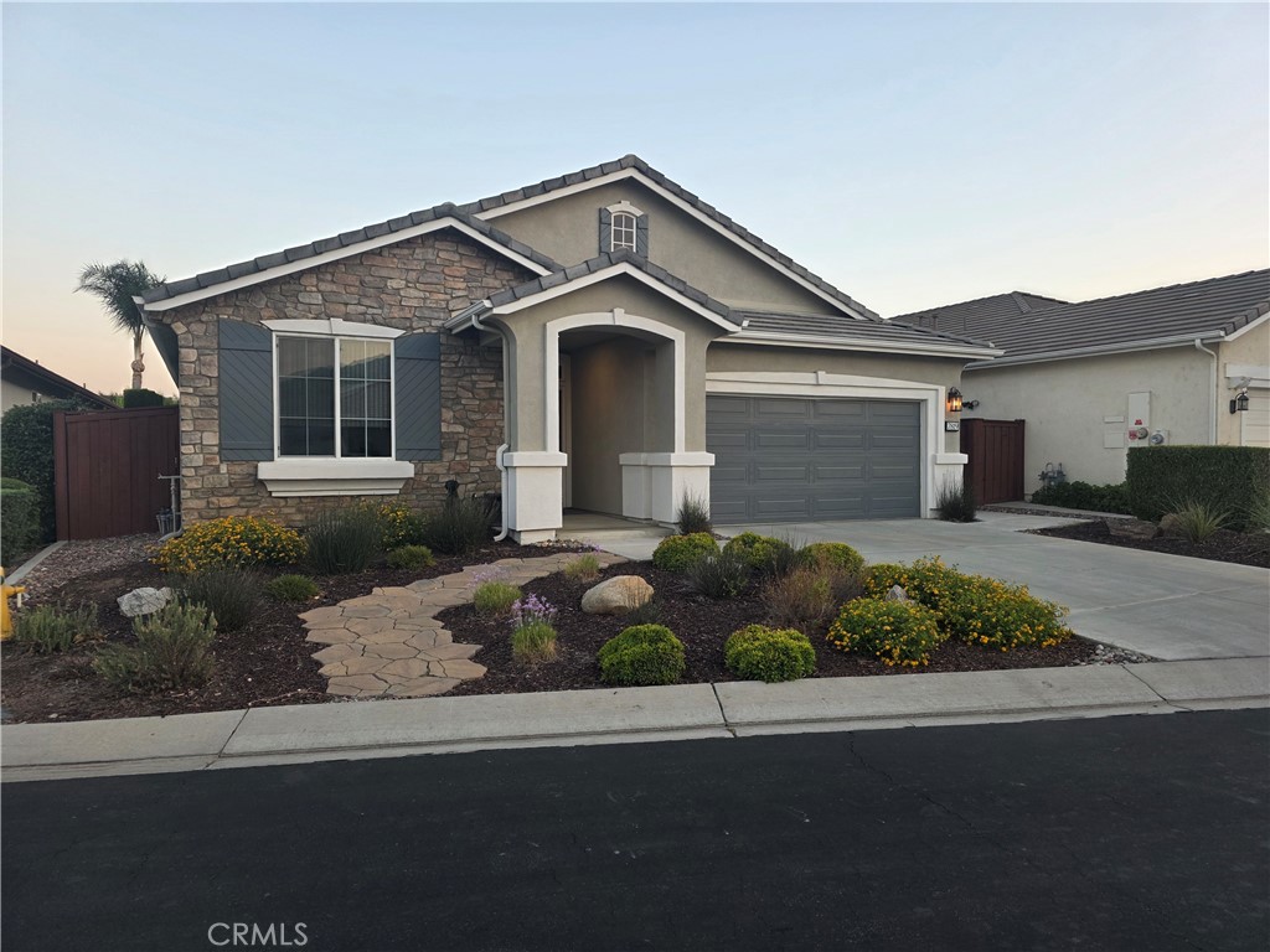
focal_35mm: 23
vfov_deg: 58.9
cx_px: 635
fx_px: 844
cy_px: 476
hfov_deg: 73.9
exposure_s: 1/180
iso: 80
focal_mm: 6.3
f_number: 1.7
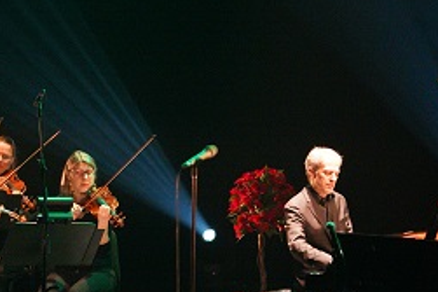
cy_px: 240
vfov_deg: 7.4
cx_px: 98
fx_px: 2237
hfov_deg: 11.1
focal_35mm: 184
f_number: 2.8
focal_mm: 70
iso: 12800
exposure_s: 1/125
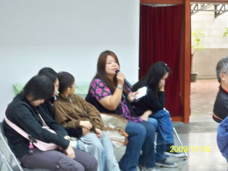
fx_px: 560
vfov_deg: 17.4
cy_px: 86
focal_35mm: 85
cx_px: 114
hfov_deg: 23.0
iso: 1000
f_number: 5.1
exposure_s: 1/30
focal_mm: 15.1
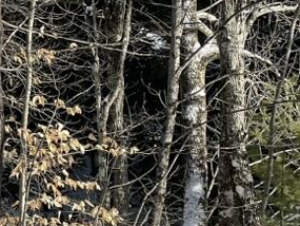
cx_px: -224
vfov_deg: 7.9
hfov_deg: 10.0
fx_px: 1621
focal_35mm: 187
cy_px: 154
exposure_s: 1/856
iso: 25
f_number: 2
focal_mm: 6
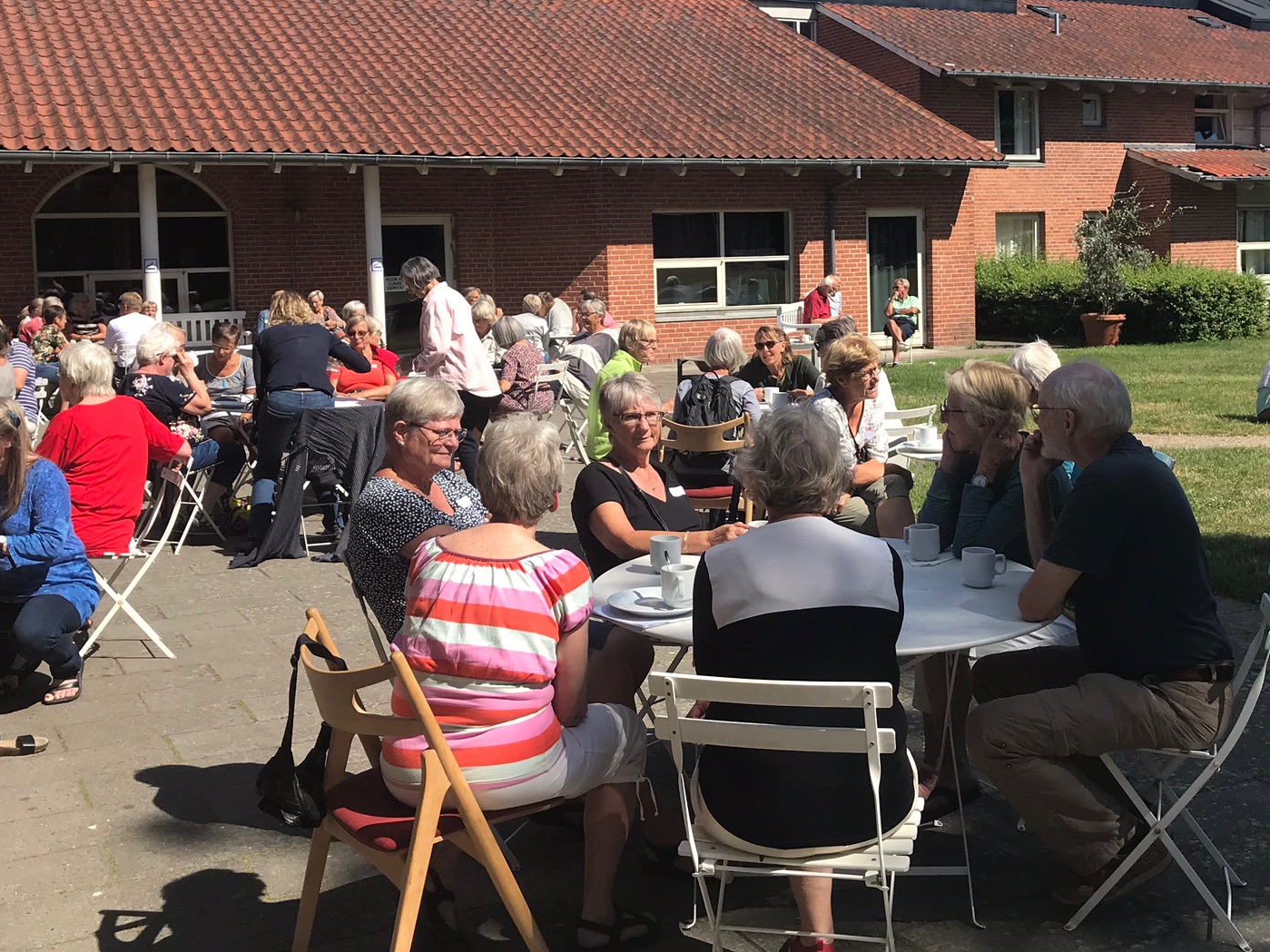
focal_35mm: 41
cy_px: 348
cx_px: 684
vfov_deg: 34.9
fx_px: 1504
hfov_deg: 45.7
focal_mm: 3.99
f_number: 1.8
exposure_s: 1/1916
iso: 20
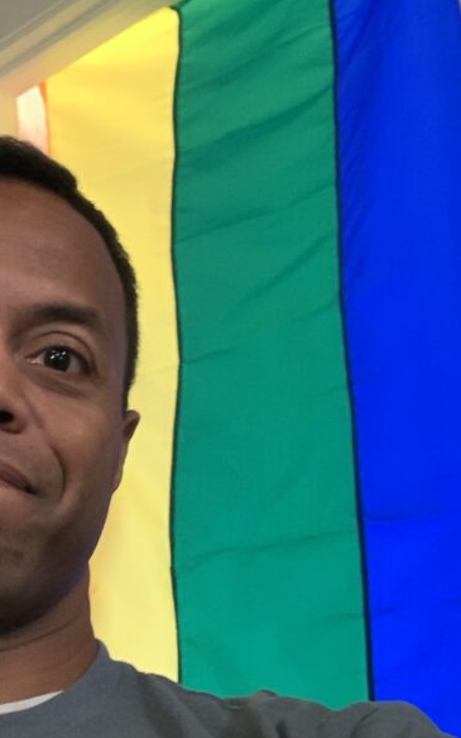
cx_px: -95
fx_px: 1367
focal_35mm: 68
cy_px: 409
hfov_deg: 18.2
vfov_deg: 30.2
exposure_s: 1/24
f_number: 2.2
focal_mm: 2.87
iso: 500
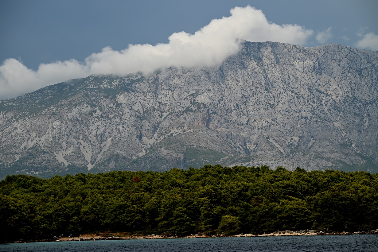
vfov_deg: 10.4
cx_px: 193
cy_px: 123
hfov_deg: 15.5
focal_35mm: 132
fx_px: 1386
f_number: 7.1
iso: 100
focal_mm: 125
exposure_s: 1/640
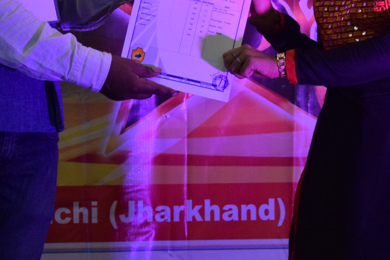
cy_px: -44
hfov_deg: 9.6
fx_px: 2333
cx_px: 191
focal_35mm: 215
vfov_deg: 6.4
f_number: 5.6
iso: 1000
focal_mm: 55
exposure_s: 1/200
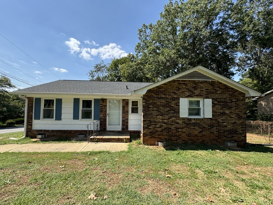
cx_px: 136
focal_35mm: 14
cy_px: 102
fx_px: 110
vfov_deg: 85.7
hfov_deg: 102.1
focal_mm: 2.22
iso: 40
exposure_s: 1/756
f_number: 2.2
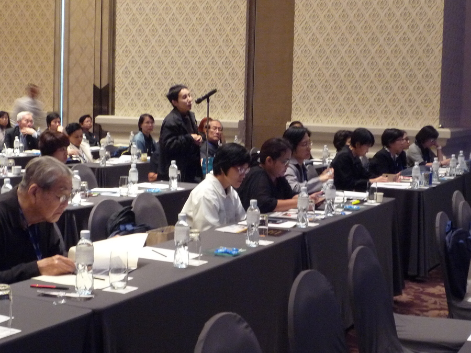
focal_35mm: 63
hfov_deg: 30.7
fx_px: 857
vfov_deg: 23.3
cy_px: 176
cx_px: 236
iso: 400
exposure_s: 1/6
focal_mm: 7.8
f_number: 4.3
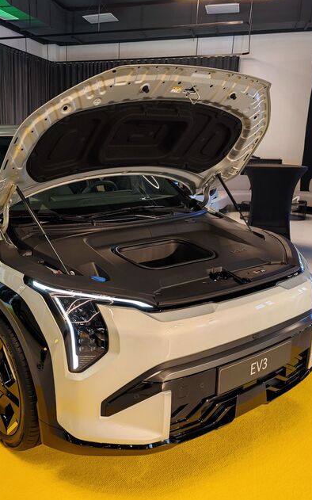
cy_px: 252
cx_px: 85
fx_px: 449
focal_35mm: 33
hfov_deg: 37.5
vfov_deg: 58.2
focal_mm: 8.72
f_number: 1.63
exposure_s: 1/33.4
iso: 640
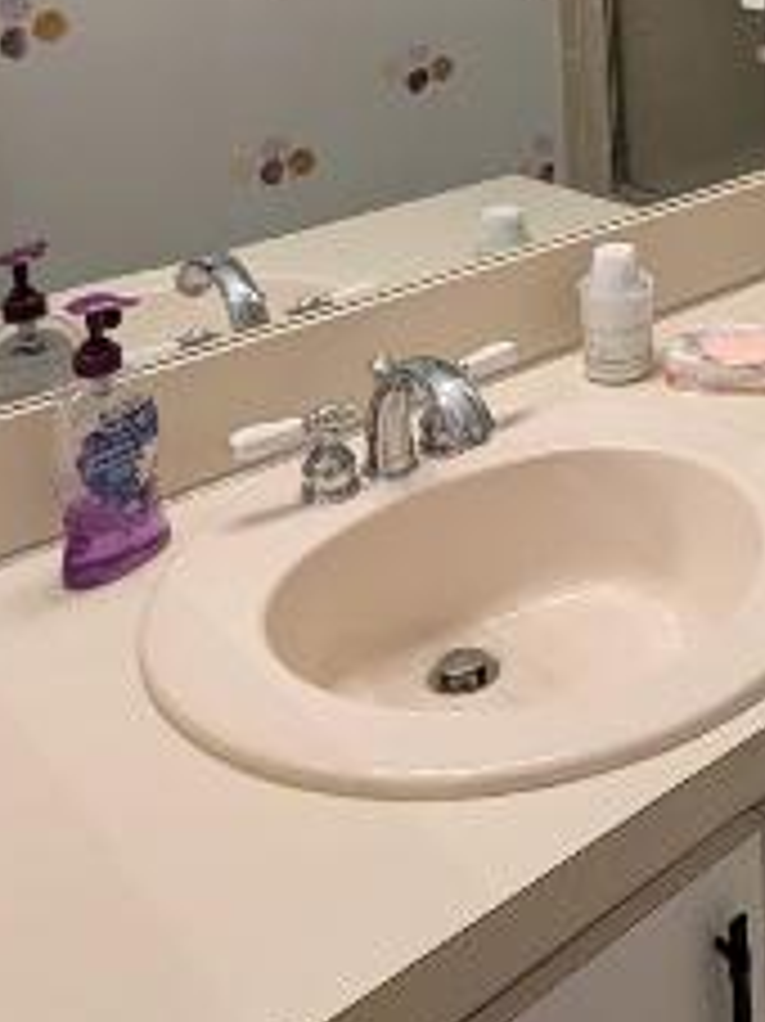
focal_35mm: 44
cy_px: -36
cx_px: 880
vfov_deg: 37.6
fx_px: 1298
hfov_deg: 29.1
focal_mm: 1.95
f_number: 2.2
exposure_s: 1/24
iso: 48
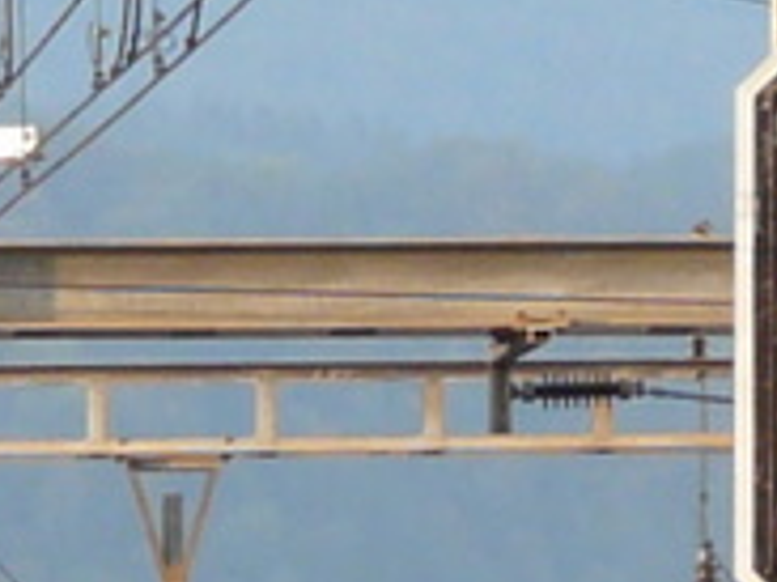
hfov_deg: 3.4
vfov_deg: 2.5
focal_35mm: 580
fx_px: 13010
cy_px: 1308
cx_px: 382
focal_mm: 17.5
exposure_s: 1/100
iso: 100
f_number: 3.6
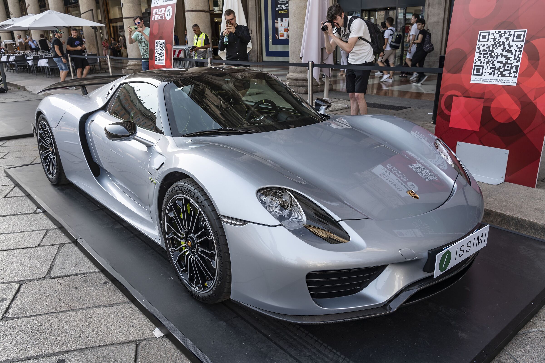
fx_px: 409
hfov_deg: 67.4
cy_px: 182
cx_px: 272
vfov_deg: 47.9
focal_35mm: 27
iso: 100
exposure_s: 1/50
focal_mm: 27
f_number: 8
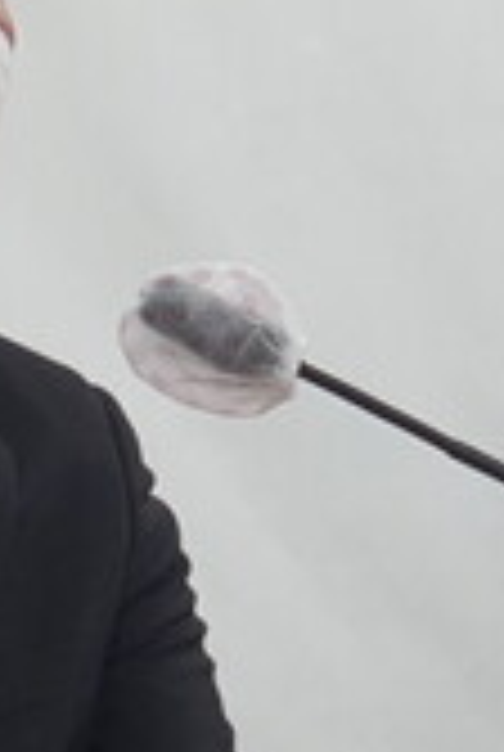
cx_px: -274
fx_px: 4057
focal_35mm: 194
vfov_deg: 10.6
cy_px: 432
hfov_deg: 7.0
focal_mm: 6
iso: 40
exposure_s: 1/30
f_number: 2.1
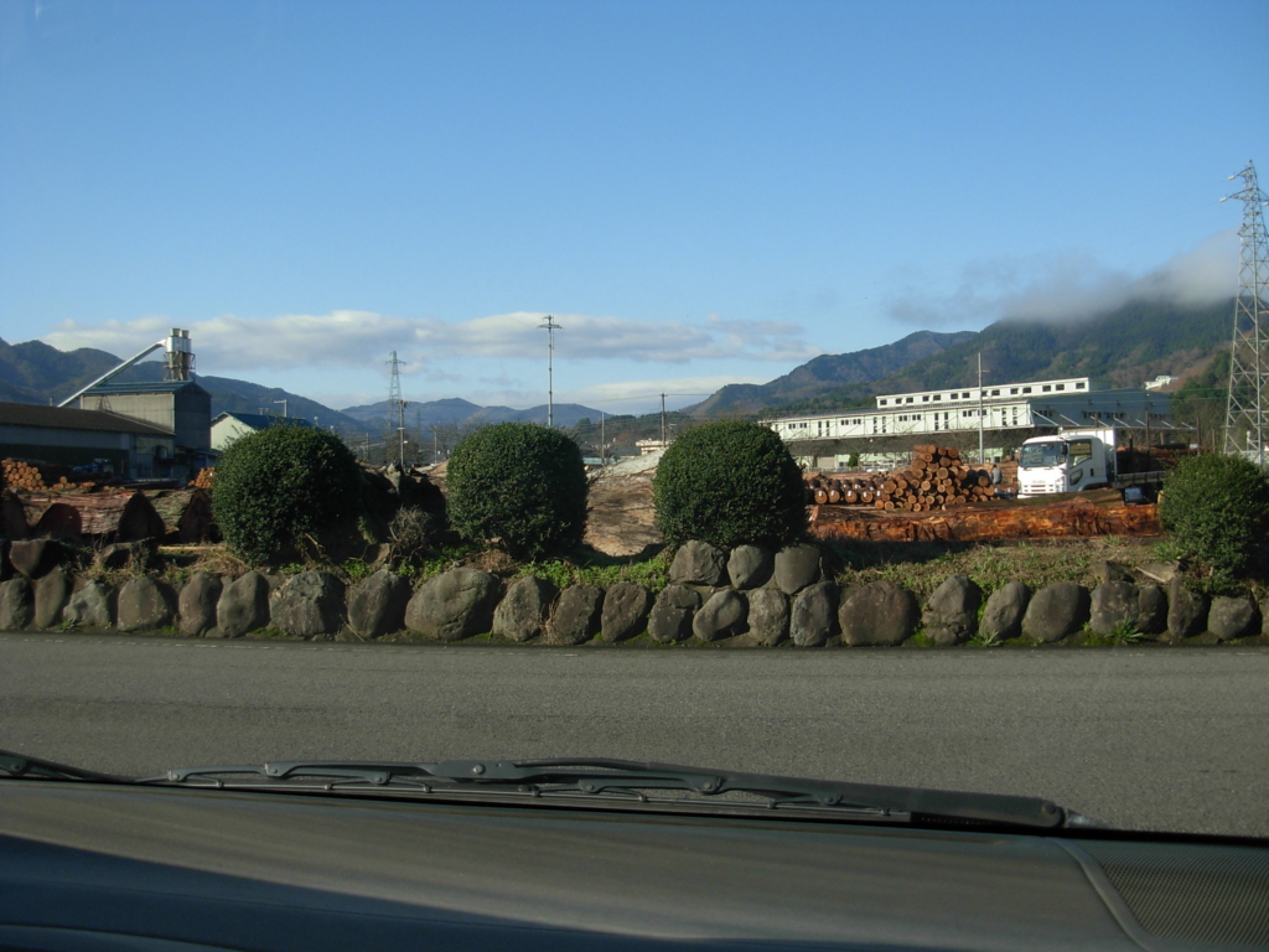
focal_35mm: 38
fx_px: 1393
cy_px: 476
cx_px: 634
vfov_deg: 37.7
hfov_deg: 49.0
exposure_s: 1/886
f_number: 2.9
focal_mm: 6.3
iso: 79
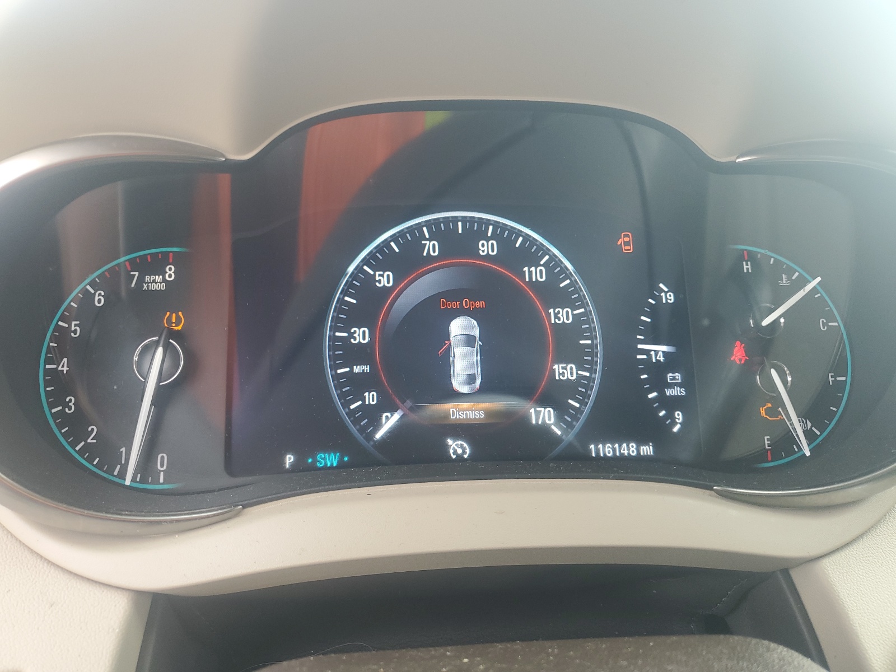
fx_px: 673
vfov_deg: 53.1
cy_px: 336
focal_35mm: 26
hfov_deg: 67.3
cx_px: 448
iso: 58
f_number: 1.5
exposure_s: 1/60.2
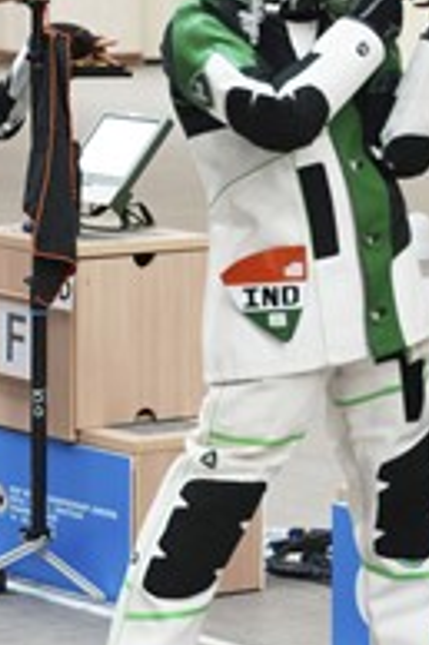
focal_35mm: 223
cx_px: 76
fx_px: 3993
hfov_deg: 6.1
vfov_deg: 9.2
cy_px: 339
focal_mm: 90
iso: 400
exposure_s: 1/160
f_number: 4
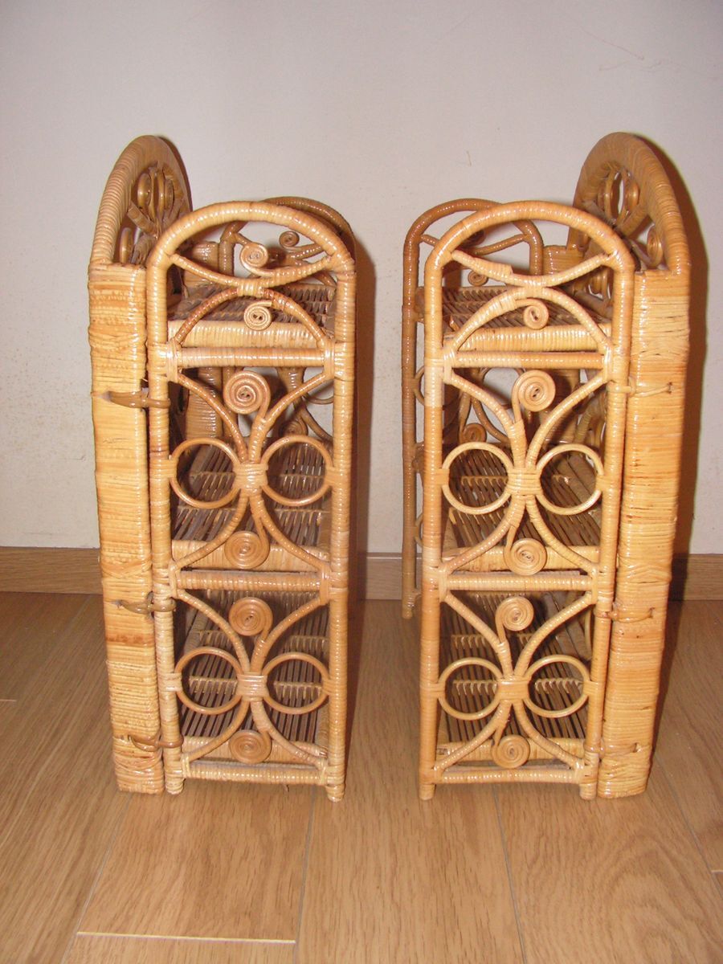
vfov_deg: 51.4
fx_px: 1003
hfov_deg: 39.7
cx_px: 362
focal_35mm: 36
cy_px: 482
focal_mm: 6
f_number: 3.2
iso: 200
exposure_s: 1/40
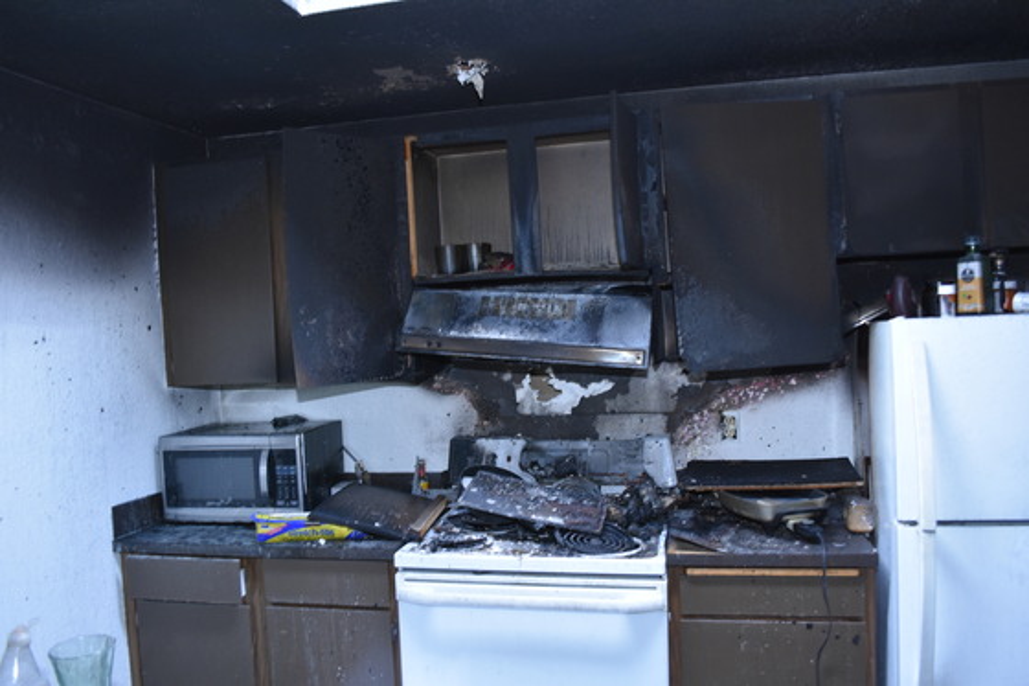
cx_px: 514
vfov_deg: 47.9
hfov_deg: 67.4
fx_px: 771
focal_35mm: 27
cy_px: 343
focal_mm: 18
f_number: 4
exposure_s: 1/60
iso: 1100
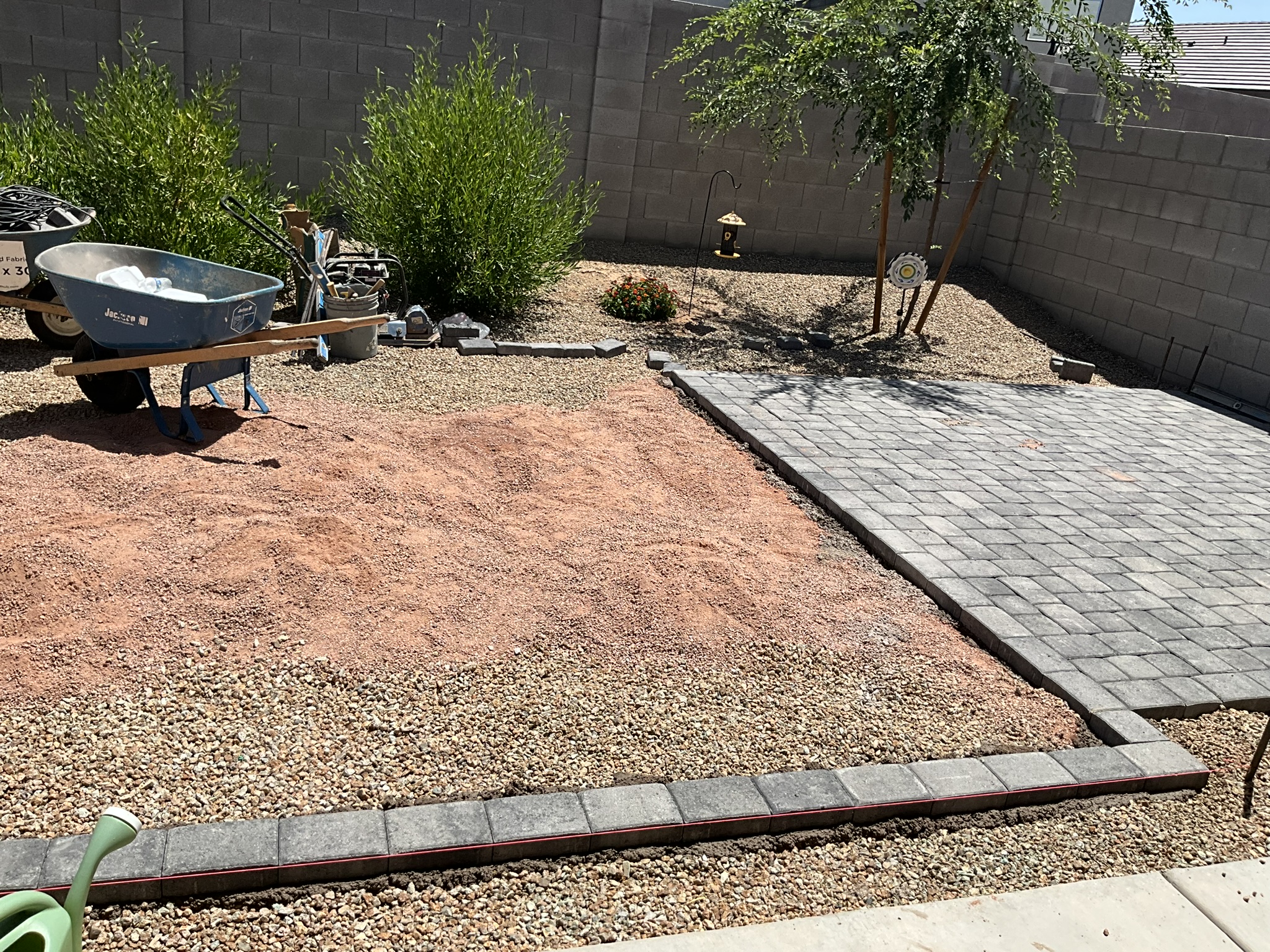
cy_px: 476
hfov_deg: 61.7
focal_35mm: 29
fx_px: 1064
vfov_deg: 48.2
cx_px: 635
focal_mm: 3
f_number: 1.8
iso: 25
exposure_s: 1/2801
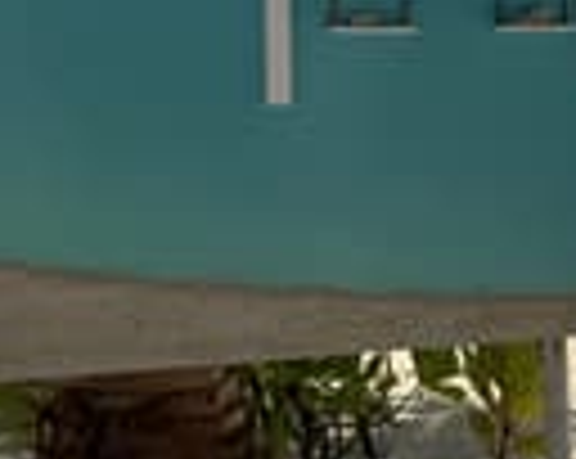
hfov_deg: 21.4
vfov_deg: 17.2
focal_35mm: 88
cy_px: 50
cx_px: 495
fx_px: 1498
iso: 80
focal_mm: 6.76
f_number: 1.78
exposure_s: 1/10417
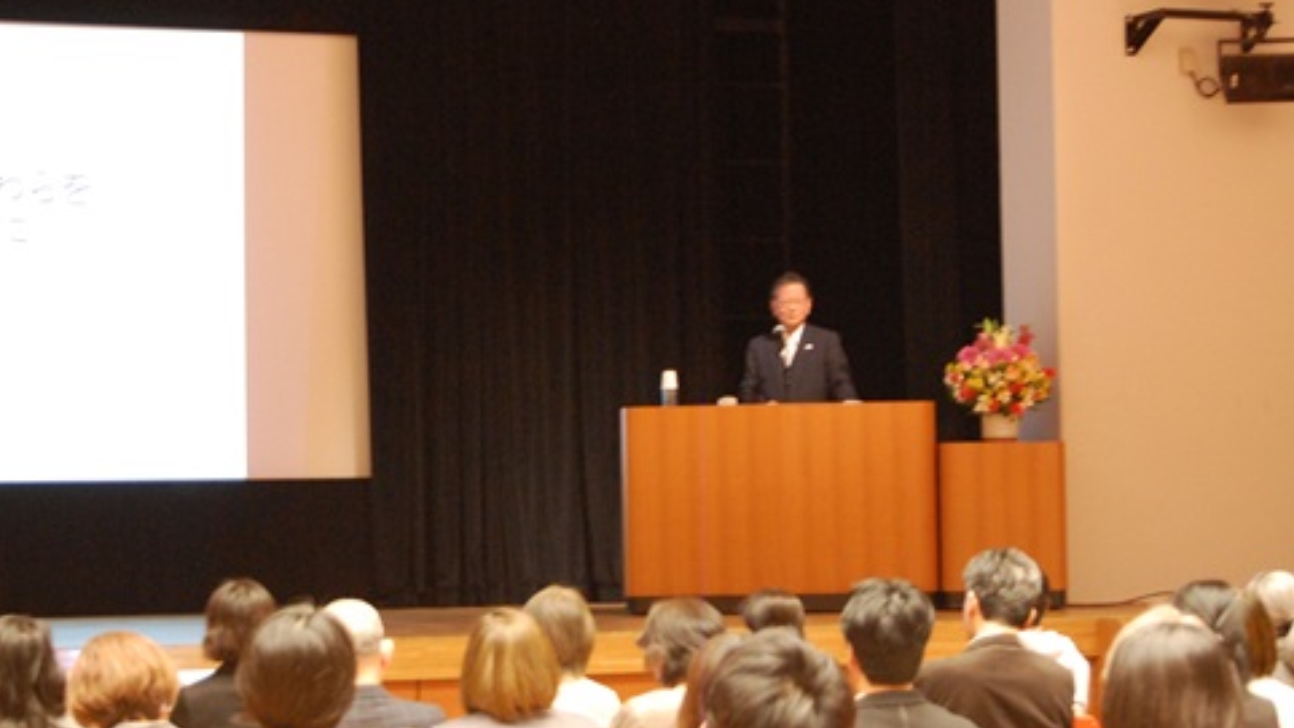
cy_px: 304
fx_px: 3225
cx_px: 514
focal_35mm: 94
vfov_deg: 12.9
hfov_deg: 22.7
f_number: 5.6
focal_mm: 48
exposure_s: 1/8
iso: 1600
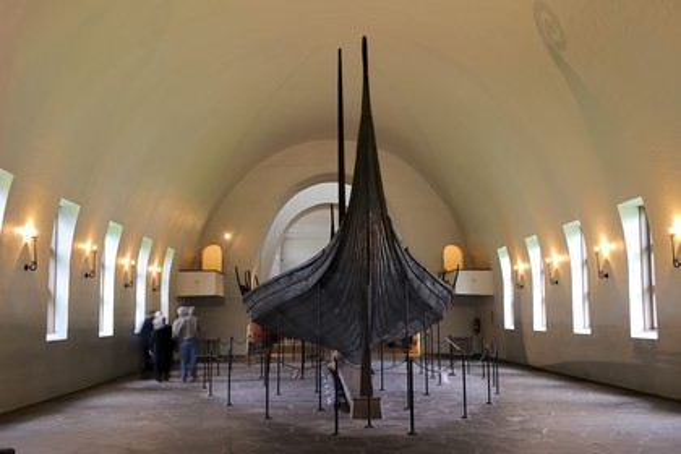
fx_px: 908
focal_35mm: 48
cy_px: 227
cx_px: 340
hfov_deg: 41.1
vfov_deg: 28.1
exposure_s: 1.6
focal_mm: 48
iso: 200
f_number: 13
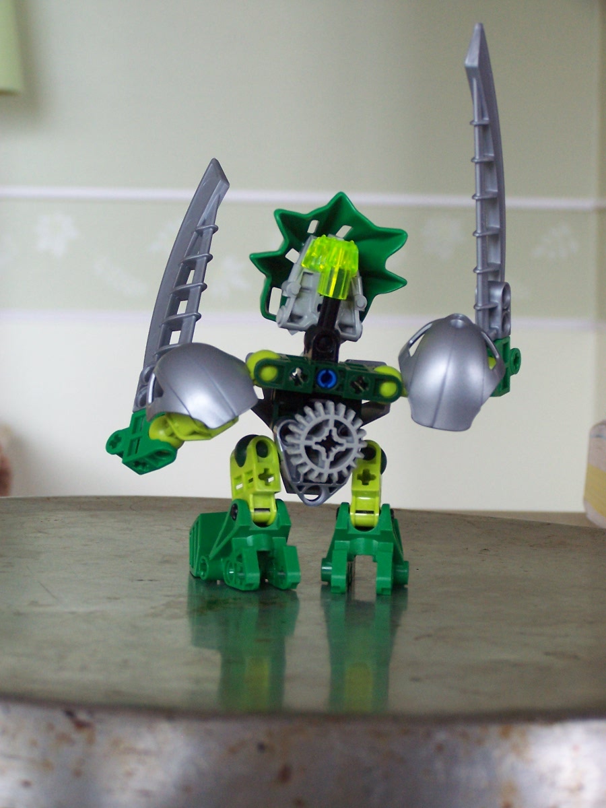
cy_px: 404
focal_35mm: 94
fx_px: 2194
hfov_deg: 15.7
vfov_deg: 20.9
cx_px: 303
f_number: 3.2
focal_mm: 15.6
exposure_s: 1/10
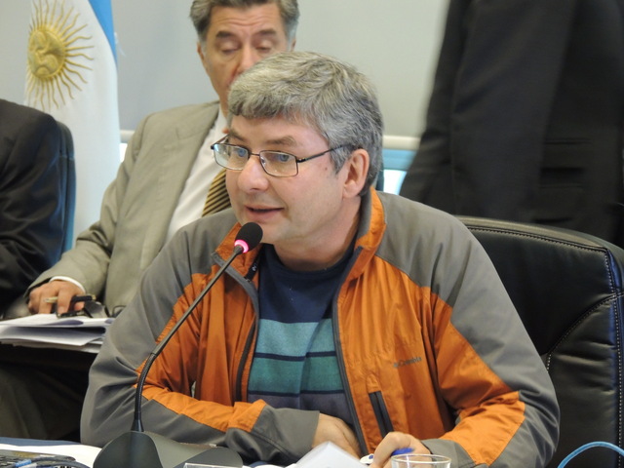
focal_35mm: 250
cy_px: 234
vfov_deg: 5.9
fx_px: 4507
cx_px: 312
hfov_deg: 7.9
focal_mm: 44.5
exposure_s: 1/25
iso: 800
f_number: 4.7
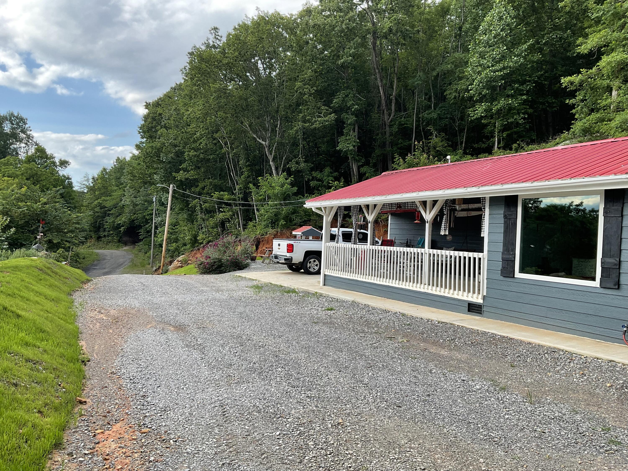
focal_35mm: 29
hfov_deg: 61.7
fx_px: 526
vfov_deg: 48.2
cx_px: 314
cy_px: 236
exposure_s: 1/268
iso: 16
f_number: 1.8
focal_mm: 3
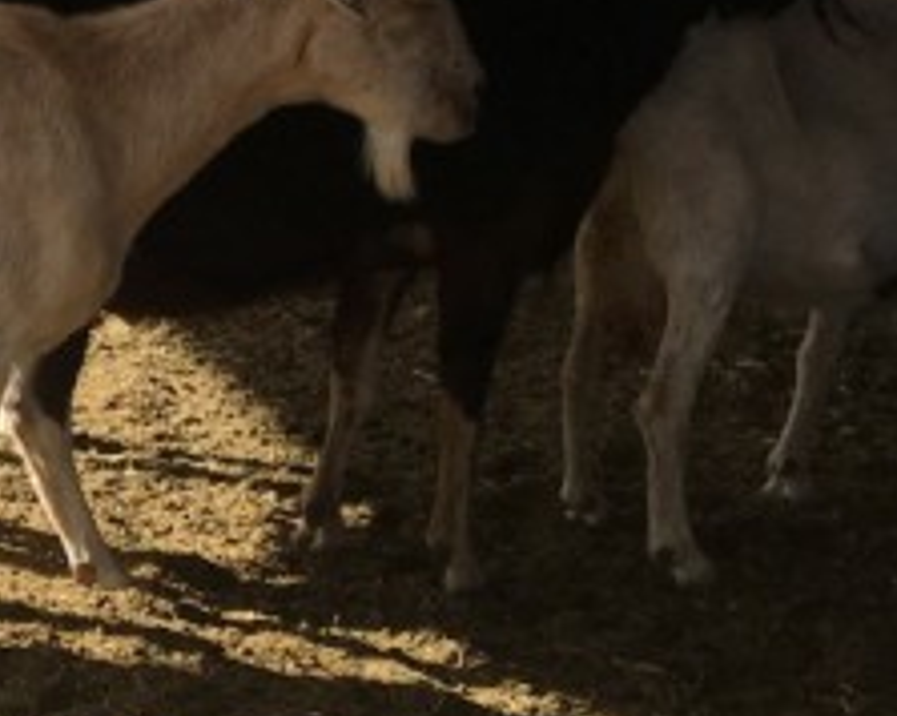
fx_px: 3448
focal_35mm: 130
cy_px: 390
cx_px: -712
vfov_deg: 11.9
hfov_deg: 13.3
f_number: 2.2
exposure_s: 1/1026
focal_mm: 4.15
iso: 25
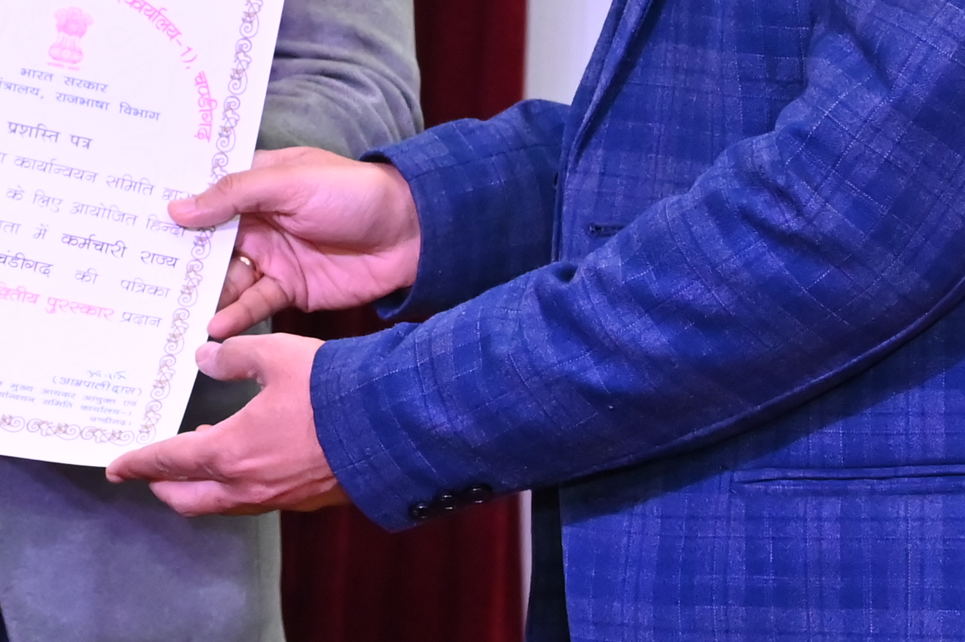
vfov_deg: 5.4
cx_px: -211
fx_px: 6777
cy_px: -99
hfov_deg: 8.1
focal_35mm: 253
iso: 2500
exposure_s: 1/125
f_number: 6.3
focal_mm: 61
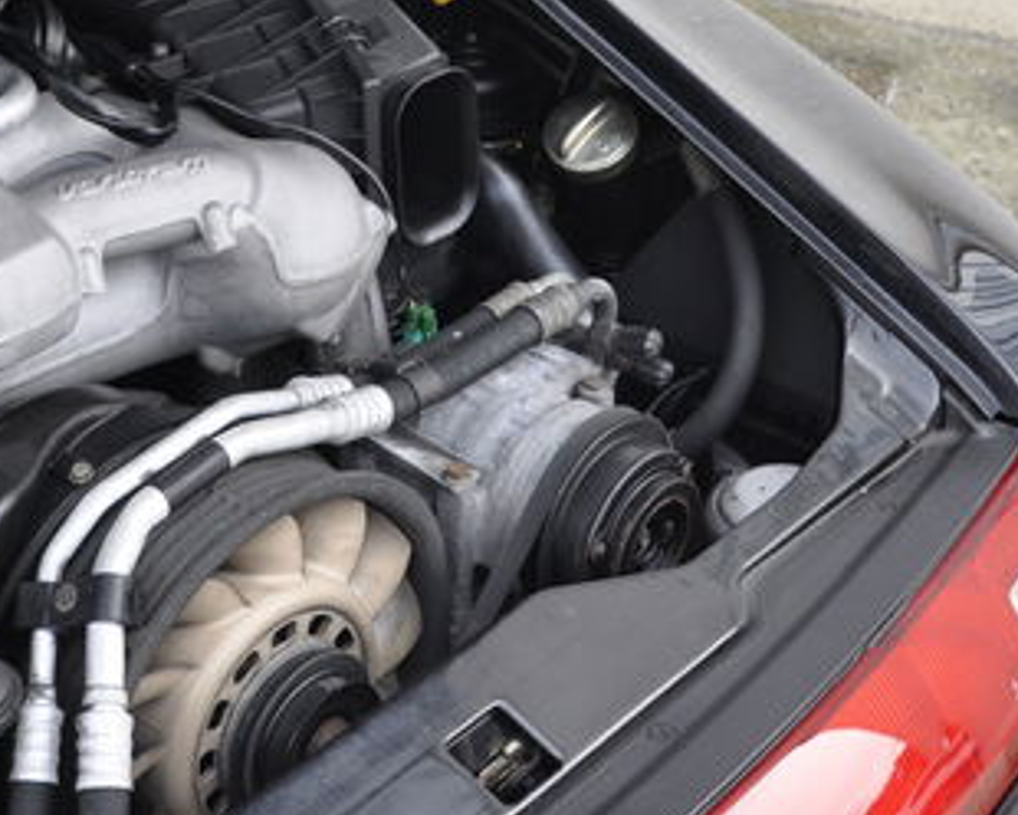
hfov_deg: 25.7
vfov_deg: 20.9
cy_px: 355
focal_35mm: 73
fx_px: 2204
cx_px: 266
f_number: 5
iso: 500
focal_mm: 21
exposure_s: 1/100
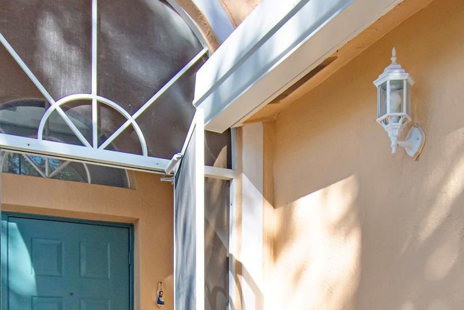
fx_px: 580
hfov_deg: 43.6
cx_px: 252
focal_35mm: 45
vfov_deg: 27.2
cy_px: 345
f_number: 5.6
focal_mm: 12
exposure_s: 1/1600
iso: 400
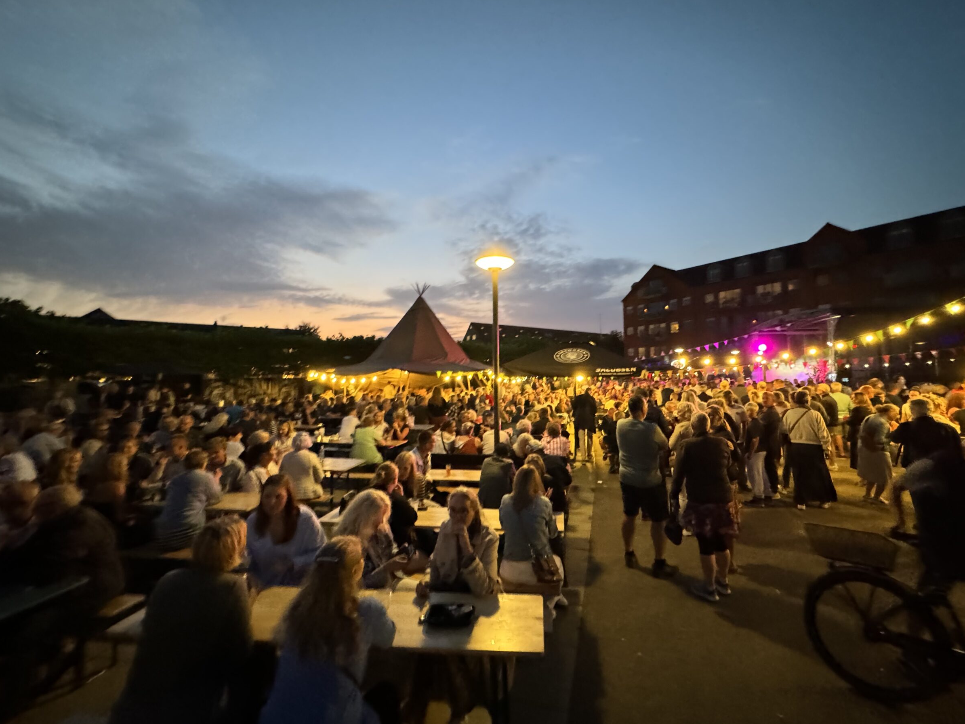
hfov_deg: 98.1
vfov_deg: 81.7
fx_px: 418
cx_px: 502
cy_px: 348
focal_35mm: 15
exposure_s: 1/33
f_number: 2.2
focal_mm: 2.22
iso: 1000
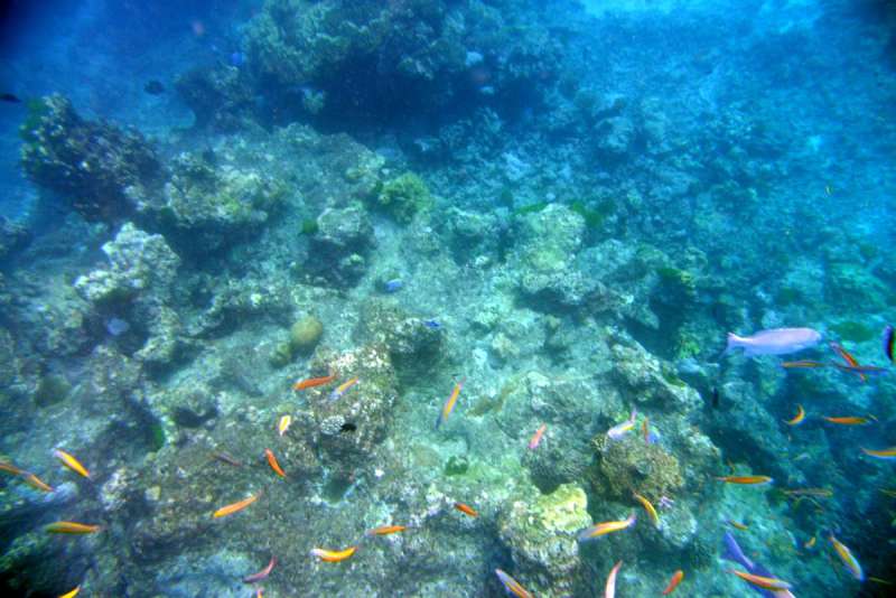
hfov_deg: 73.7
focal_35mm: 24
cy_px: 299
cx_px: 448
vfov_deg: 53.2
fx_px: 598
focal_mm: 24
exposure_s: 1/125
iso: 320
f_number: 5.6
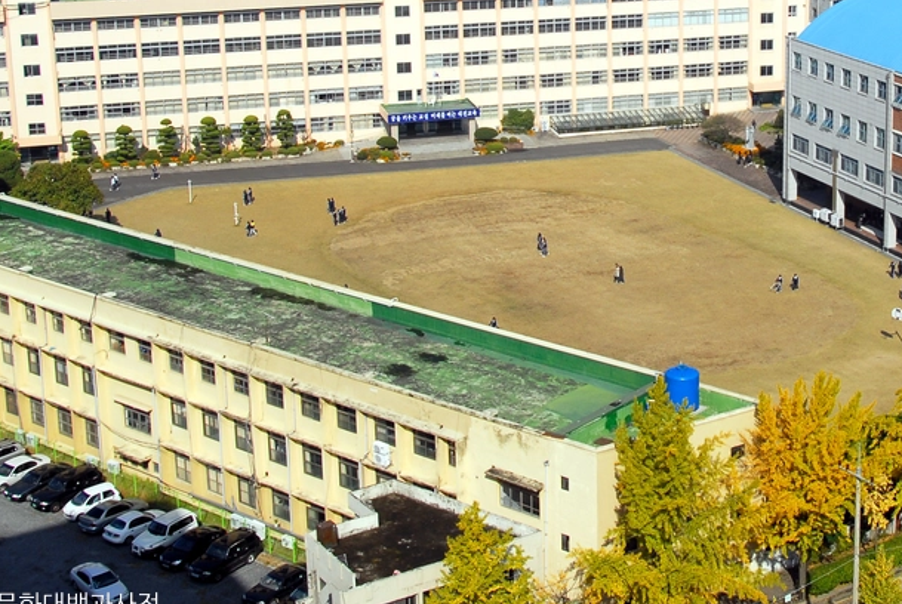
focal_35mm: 65
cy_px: 85
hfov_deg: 30.3
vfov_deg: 20.6
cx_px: 693
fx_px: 1631
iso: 100
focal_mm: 22
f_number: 8
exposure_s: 1/400
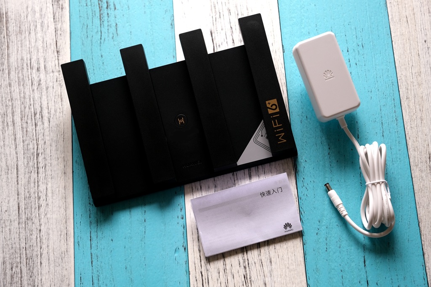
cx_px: 216
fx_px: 850
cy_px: 144
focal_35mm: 71
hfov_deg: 28.4
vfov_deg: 19.2
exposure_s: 1/125
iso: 500
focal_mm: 47
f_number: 4.5
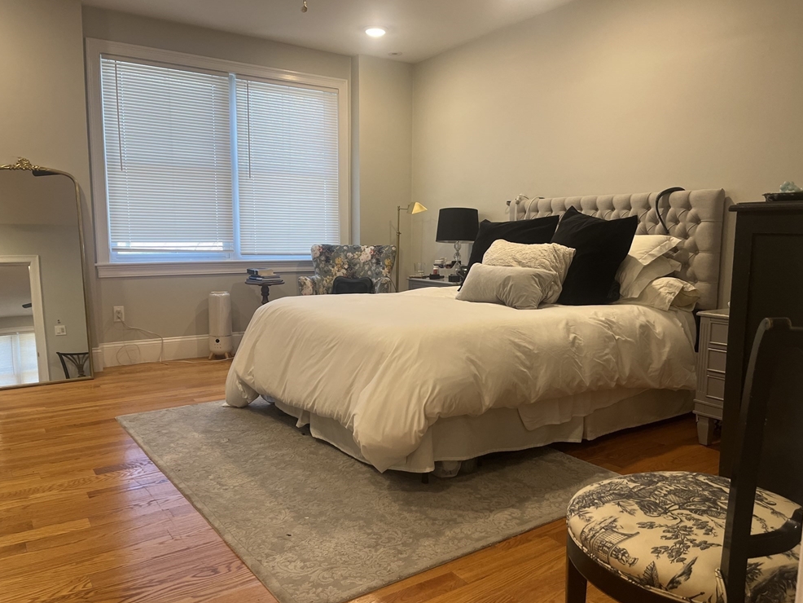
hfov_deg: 65.3
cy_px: 306
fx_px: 626
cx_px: 407
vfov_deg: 51.4
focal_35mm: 27
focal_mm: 5.1
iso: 125
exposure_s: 1/120
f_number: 1.6
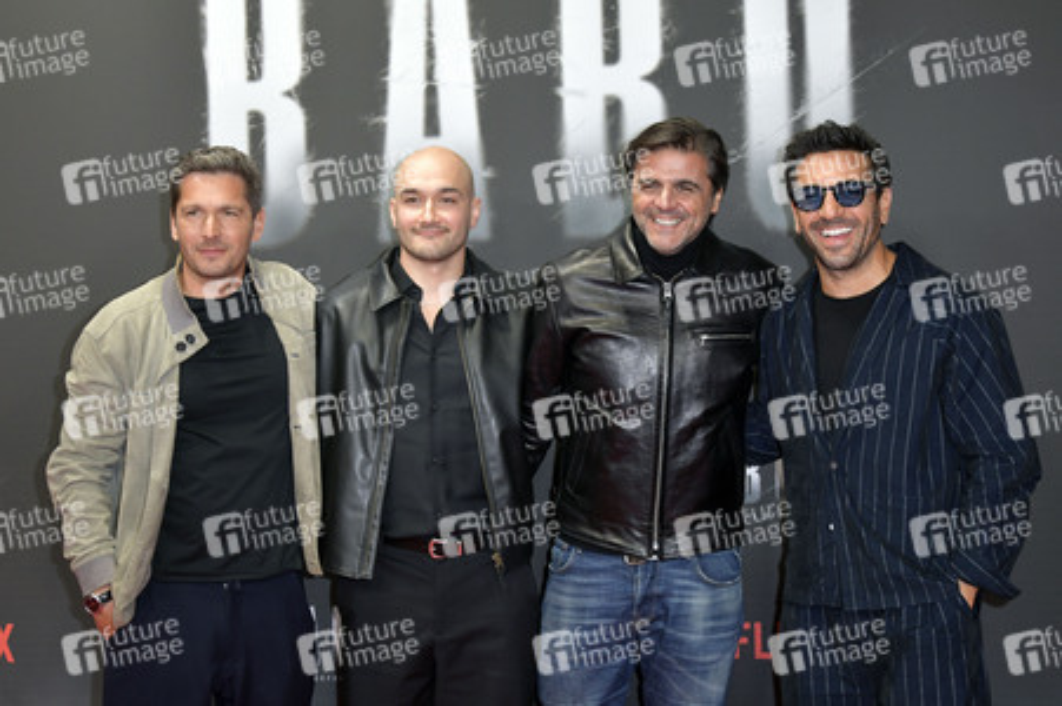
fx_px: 1179
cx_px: 531
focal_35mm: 40
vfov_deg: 33.4
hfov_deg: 48.5
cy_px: 353
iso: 1250
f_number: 5.6
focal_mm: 40
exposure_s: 1/250
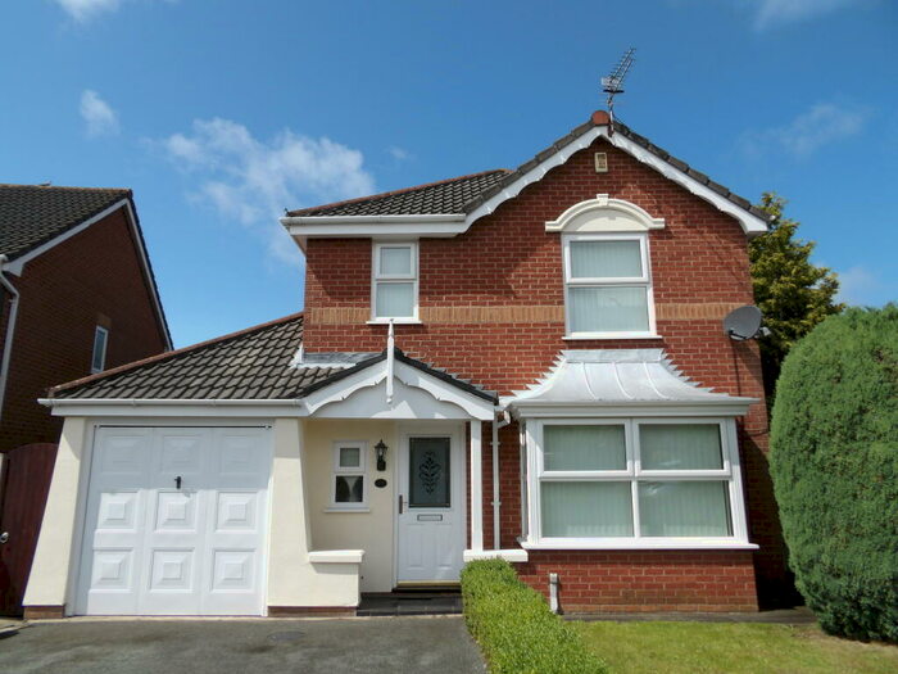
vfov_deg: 56.8
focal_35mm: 24
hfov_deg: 71.6
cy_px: 337
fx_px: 623
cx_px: 449
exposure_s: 1/1429
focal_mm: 4.3
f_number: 2.9
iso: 100
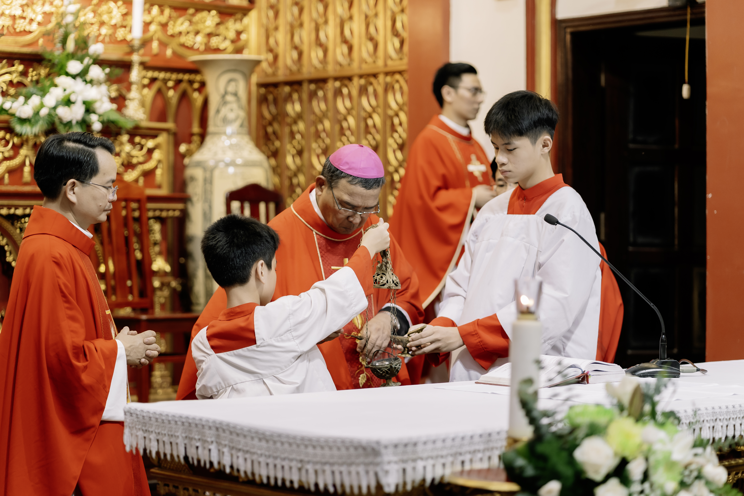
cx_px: 372
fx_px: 1757
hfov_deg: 23.9
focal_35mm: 85
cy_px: 248
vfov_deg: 16.1
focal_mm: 85
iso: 1000
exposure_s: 1/125
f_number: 2.2
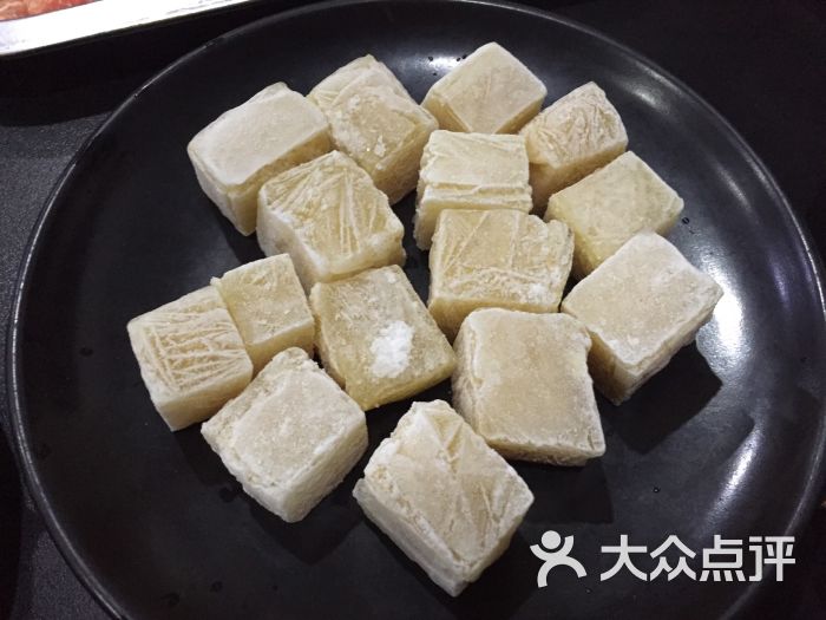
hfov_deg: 61.7
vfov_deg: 48.2
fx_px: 692
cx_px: 413
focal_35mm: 29
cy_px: 310
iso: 400
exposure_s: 1/17
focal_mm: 4.15
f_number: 2.2
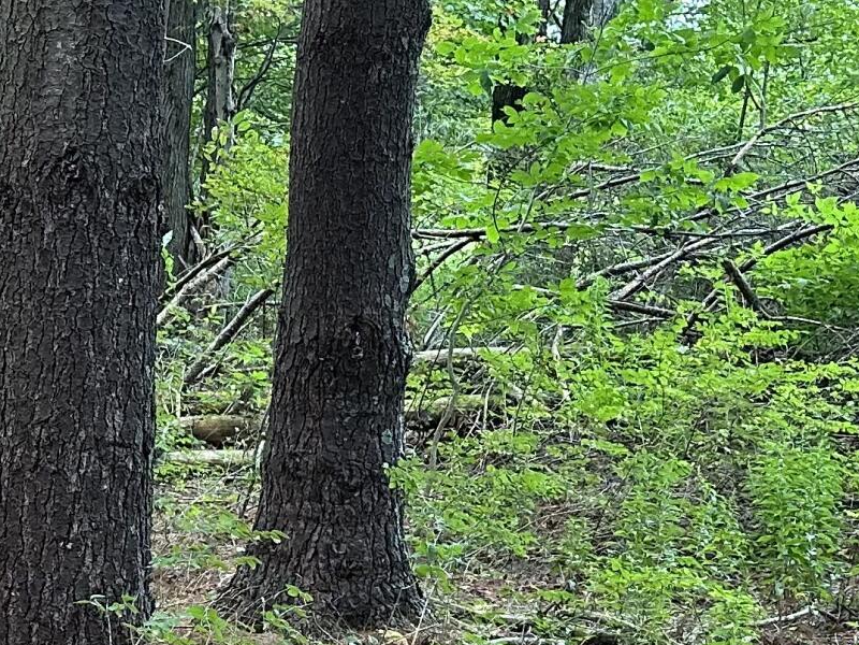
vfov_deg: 16.2
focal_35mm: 90
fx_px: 2233
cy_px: 555
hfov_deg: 20.4
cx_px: -162
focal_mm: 6.86
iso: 250
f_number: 1.78
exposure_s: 1/115
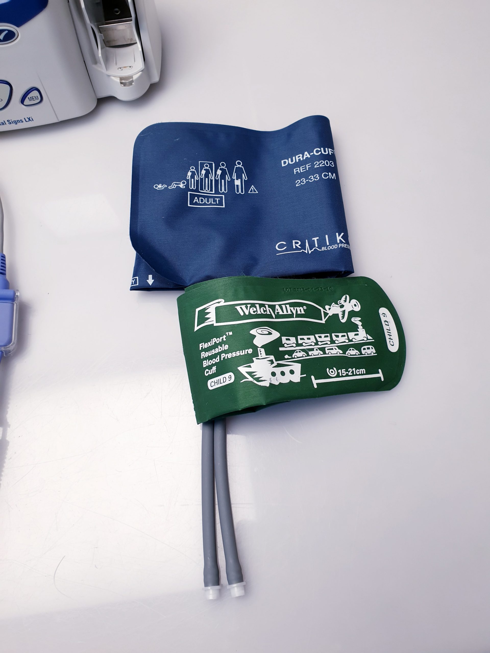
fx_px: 491
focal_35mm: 26
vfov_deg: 67.3
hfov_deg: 53.1
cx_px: 245
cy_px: 326
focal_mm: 4.3
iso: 64
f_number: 2.4
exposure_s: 1/50
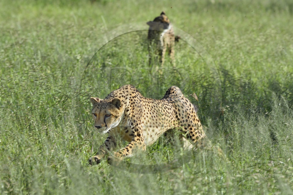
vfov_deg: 6.9
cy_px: 98
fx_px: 1627
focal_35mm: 200
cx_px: 146
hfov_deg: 10.3
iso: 400
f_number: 7.1
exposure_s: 1/1000
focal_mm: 200
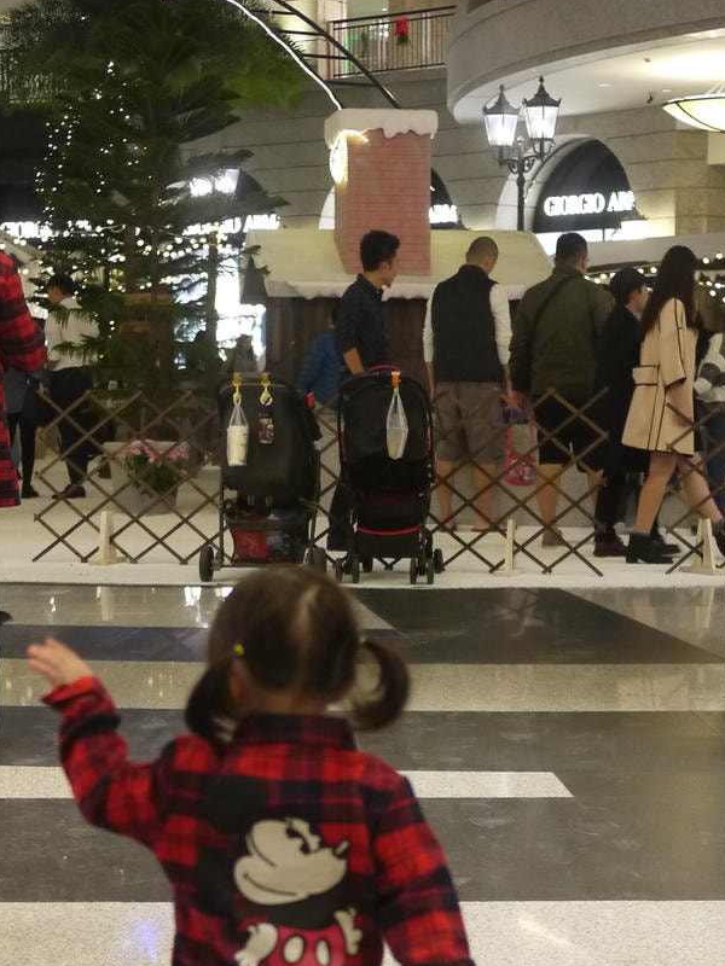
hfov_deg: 18.4
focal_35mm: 80
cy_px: 659
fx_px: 2234
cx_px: 353
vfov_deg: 24.3
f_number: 1.7
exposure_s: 1/125
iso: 800
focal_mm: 20
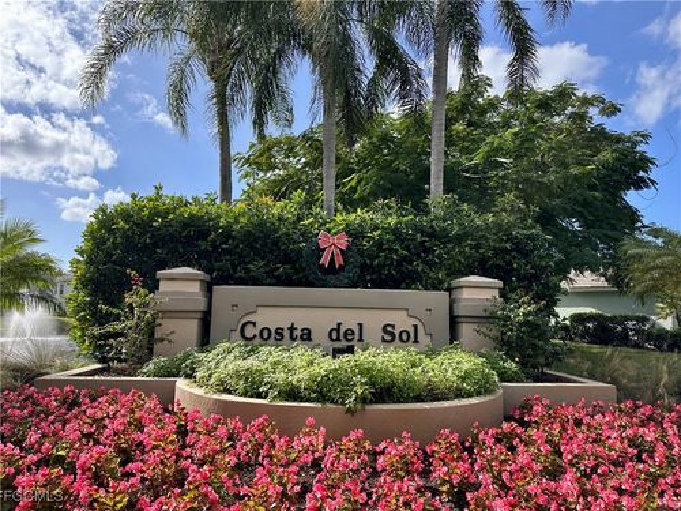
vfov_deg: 56.8
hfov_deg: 71.6
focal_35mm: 24
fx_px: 472
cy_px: 256
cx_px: 340
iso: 80
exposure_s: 1/3058
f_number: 1.78
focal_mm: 6.86
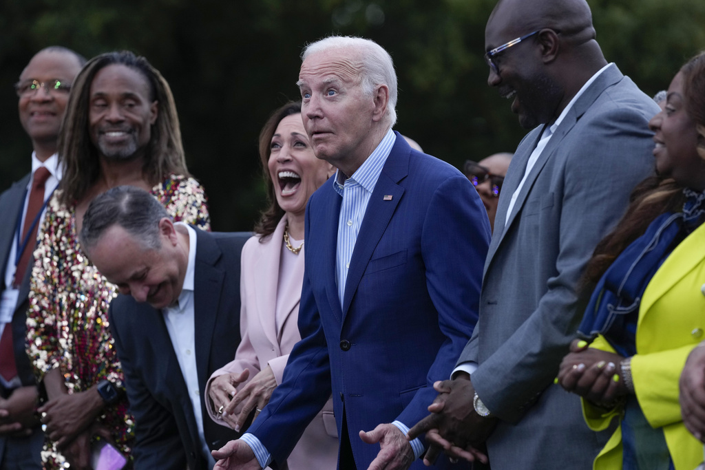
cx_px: 352
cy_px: 235
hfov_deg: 10.3
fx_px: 3917
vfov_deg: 6.9
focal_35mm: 200
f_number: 4.5
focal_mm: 200
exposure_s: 1/250
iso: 1600
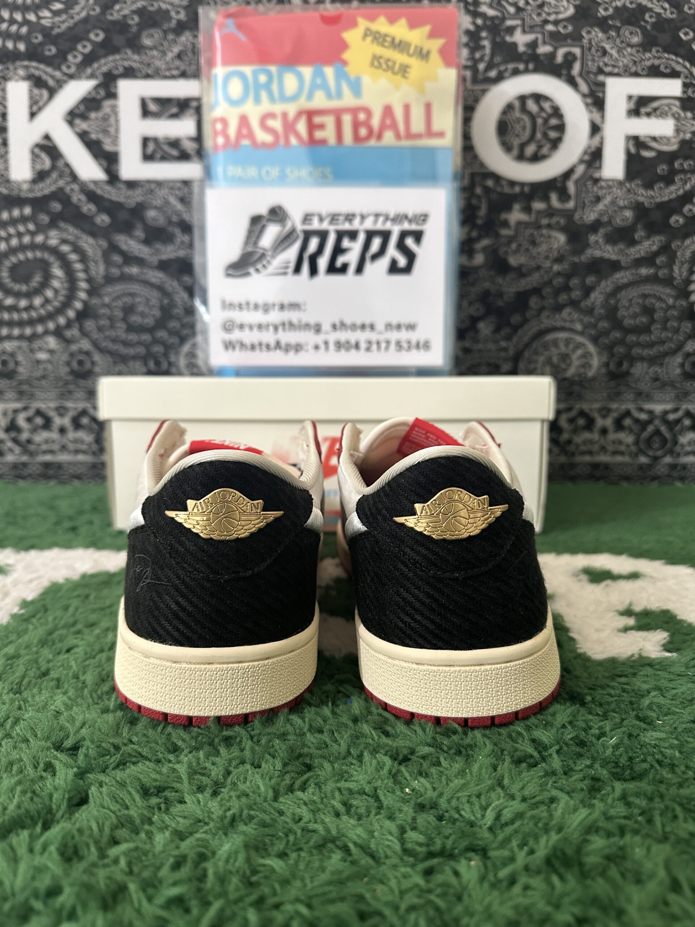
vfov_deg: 71.6
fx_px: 642
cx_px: 348
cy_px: 464
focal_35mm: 24
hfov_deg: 56.8
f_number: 1.78
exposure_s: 1/50
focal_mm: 6.86
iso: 320
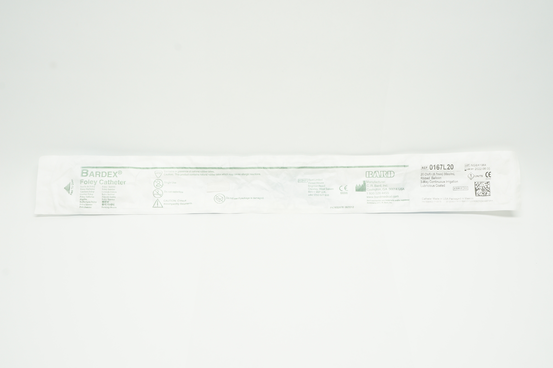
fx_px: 552
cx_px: 276
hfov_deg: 53.2
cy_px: 184
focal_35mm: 36
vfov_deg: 36.8
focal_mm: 24
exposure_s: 1/15
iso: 400
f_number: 11
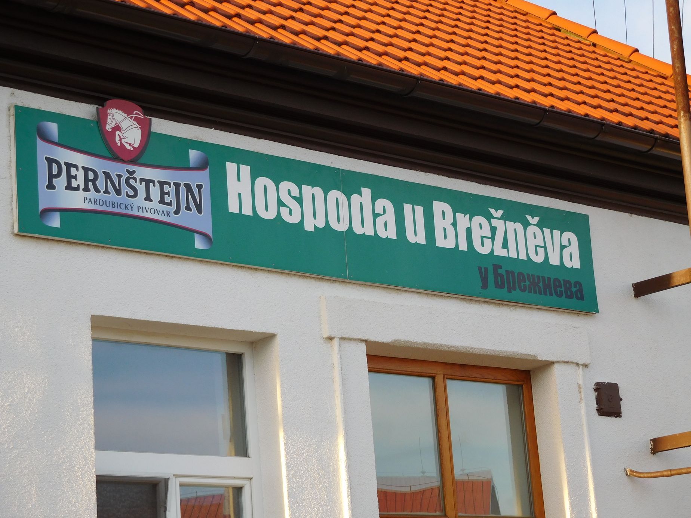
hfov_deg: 21.8
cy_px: 259
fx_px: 1797
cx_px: 346
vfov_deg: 16.4
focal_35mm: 90
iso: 125
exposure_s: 1/200
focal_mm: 16.1
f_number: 4.7
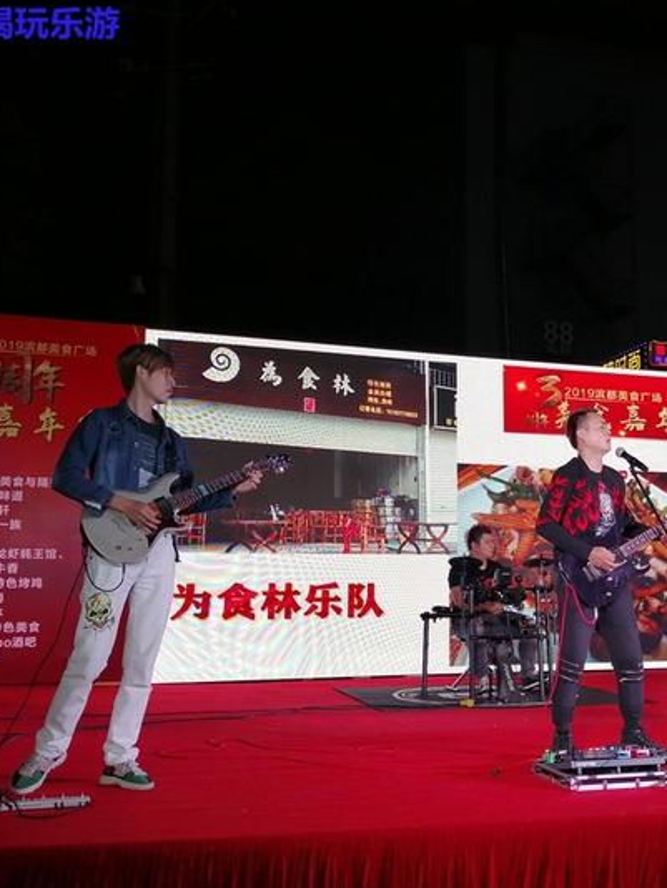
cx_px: 440
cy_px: 441
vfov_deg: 52.6
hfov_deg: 40.3
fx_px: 898
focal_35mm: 35
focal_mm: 3.64
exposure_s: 1/106
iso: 50
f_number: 1.8
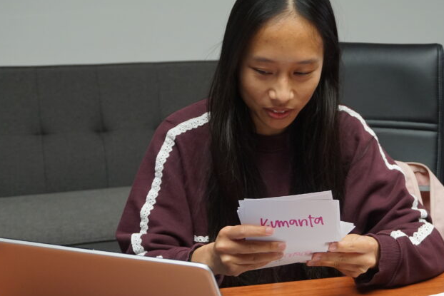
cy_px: 184
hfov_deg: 25.6
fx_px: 974
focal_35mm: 79
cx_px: 266
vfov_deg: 17.3
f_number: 5
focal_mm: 32
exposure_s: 1/60
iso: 800
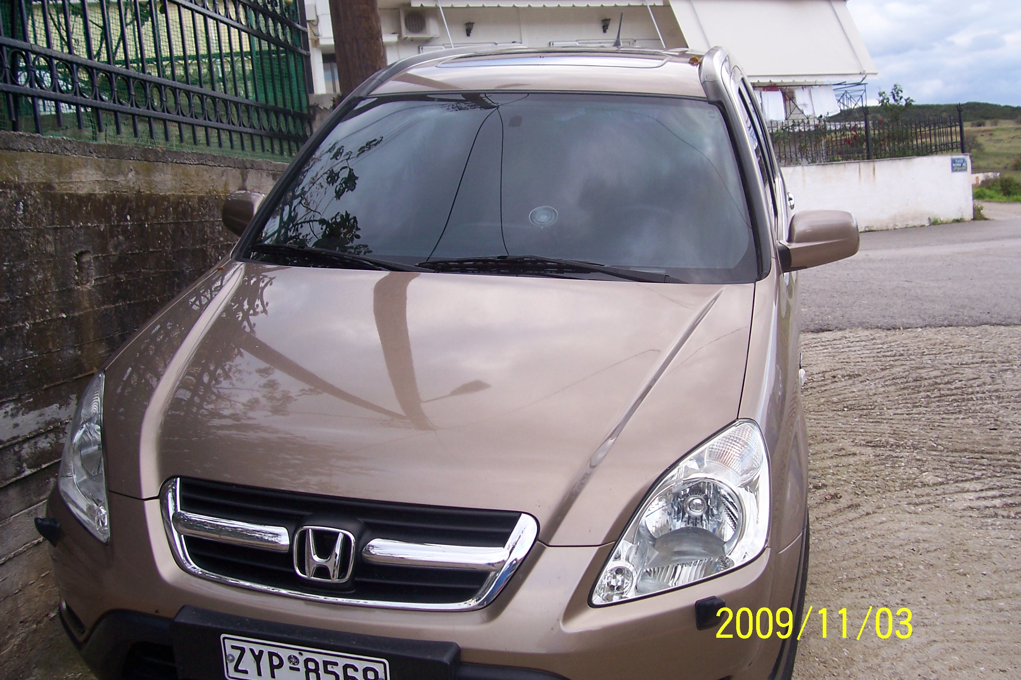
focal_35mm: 34
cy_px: 340
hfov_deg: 55.8
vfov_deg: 38.9
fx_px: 964
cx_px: 510
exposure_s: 1/125
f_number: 2.7
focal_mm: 5.6
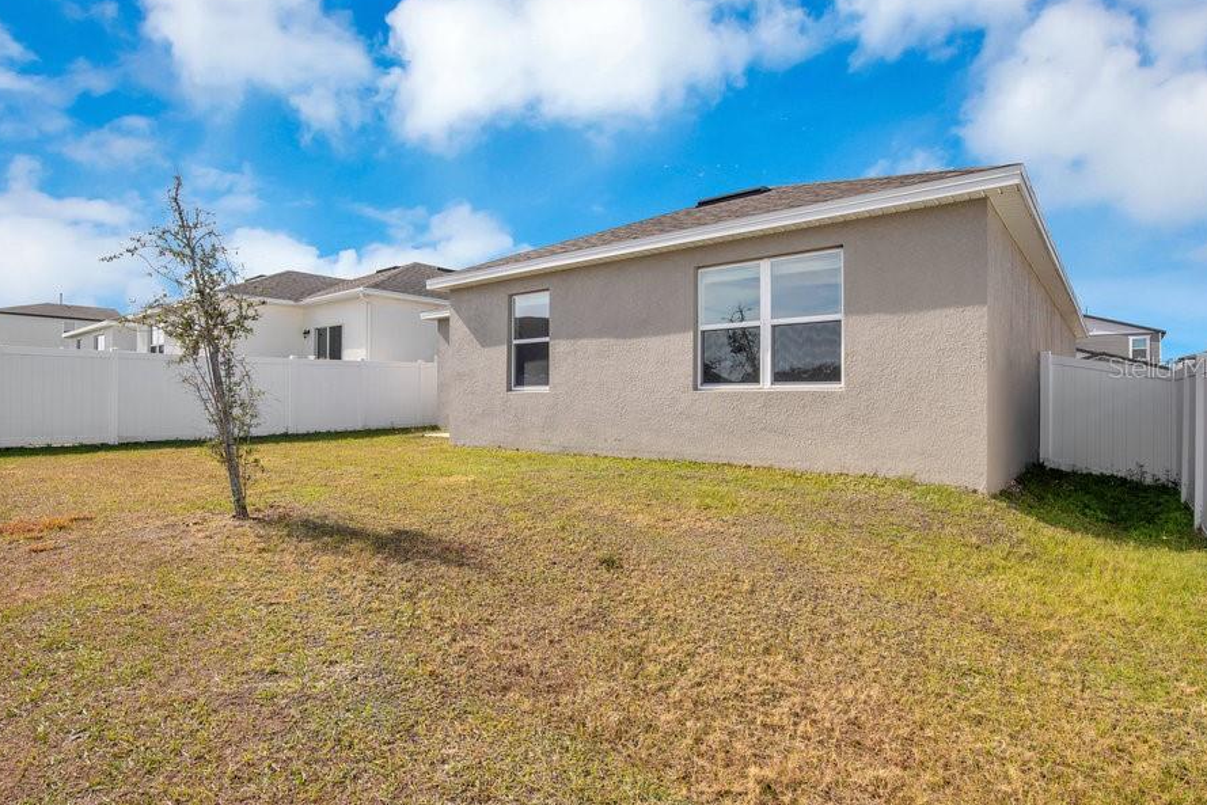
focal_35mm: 18
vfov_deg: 67.3
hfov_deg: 89.8
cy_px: 367
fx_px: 604
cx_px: 558
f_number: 10
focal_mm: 16
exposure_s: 1/200
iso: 100
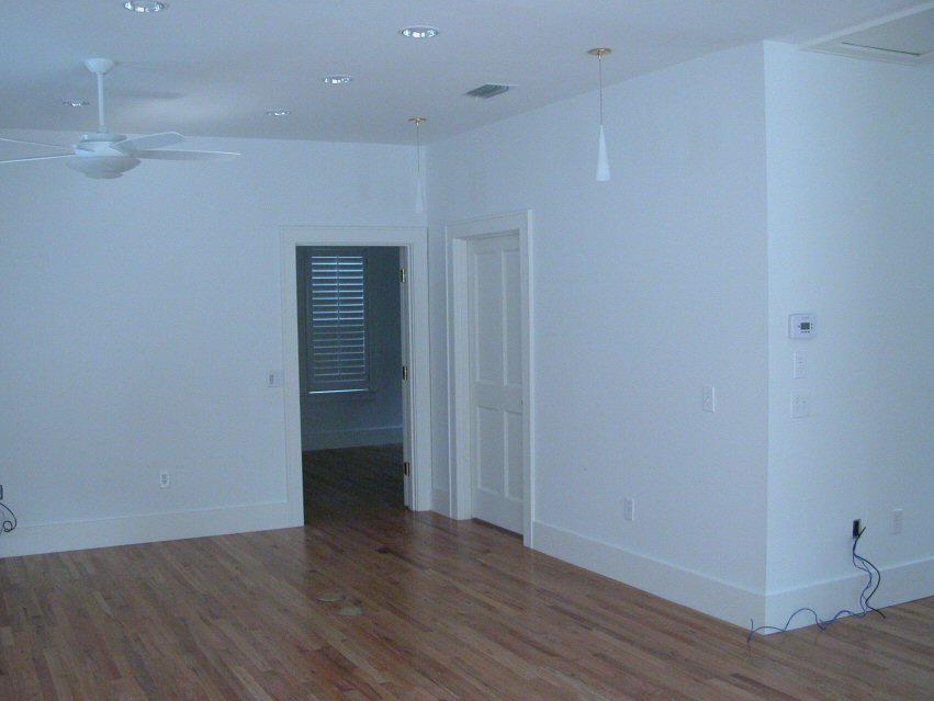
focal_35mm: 37
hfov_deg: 50.1
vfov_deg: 38.7
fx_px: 999
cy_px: 363
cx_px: 441
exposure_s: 1/198
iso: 400
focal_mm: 8.9
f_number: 2.8
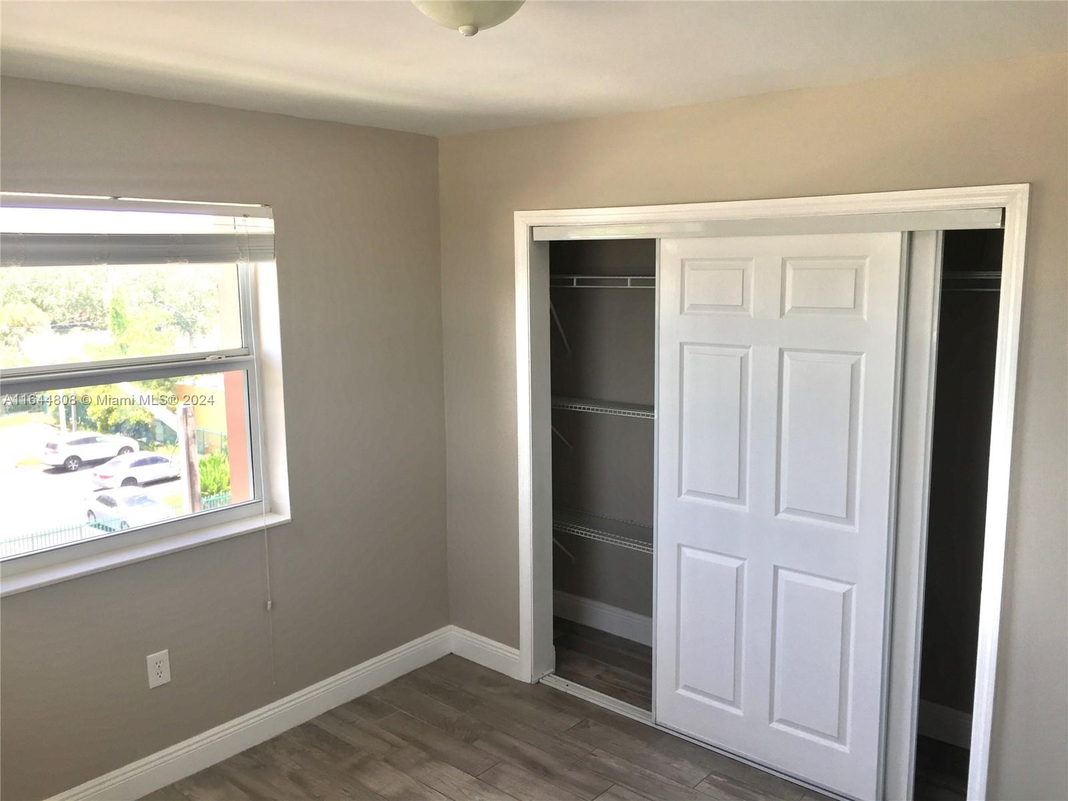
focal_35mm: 29
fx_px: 895
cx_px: 534
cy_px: 400
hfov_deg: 61.7
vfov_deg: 48.2
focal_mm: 4.15
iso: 40
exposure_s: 1/120
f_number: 2.2
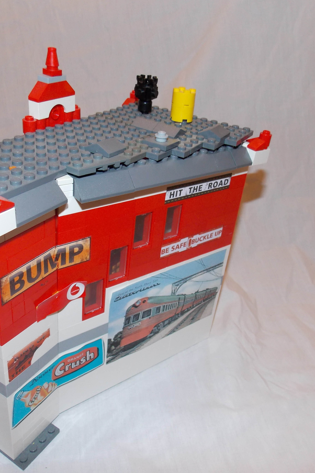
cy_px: 236
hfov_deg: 41.1
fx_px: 420
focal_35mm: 32
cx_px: 149
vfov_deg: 58.7
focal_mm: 4
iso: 200
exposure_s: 1/30
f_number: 3.1
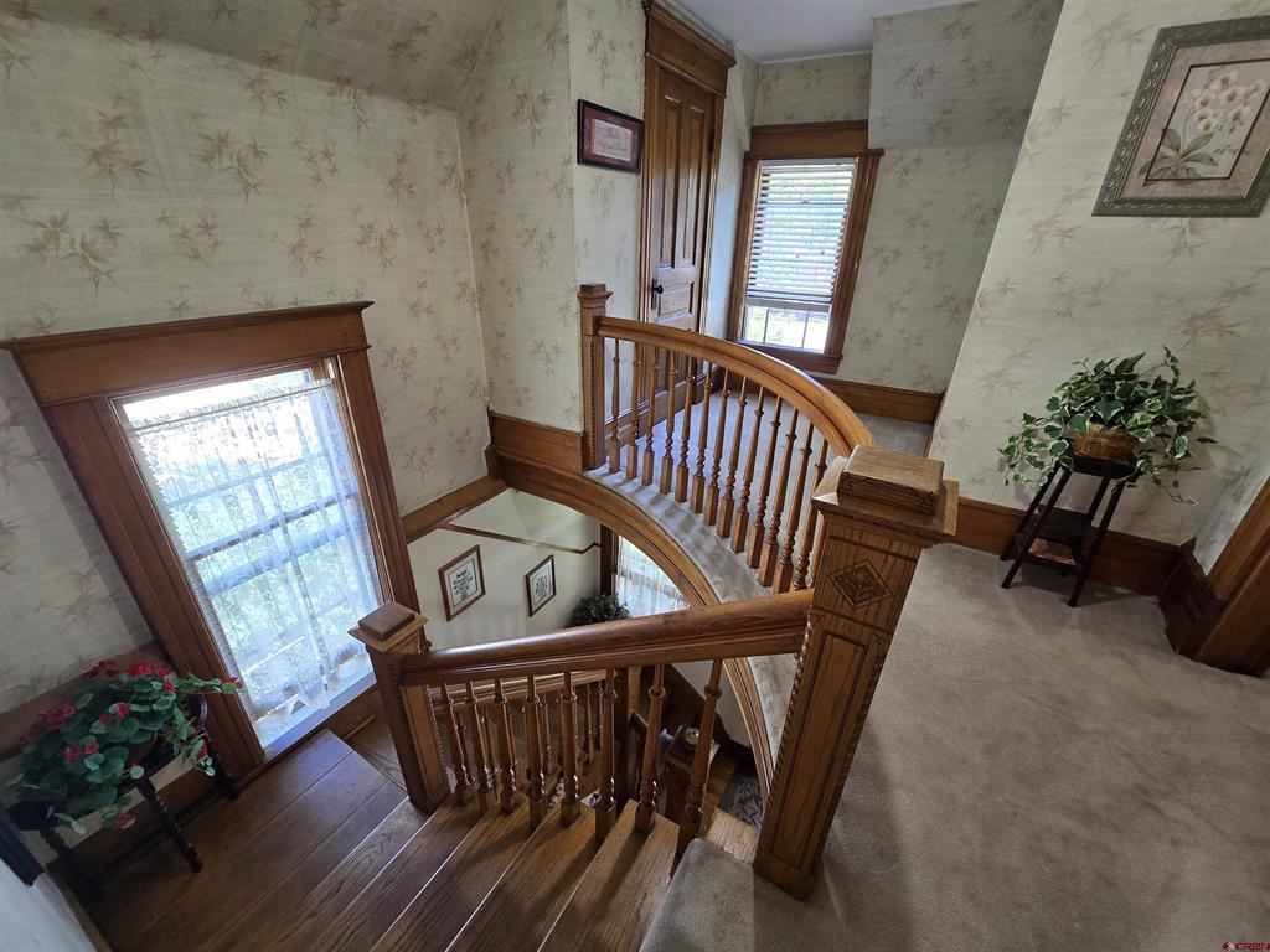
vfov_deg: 89.9
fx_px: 477
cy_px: 476
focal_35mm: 13
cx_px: 635
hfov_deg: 106.2
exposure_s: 1/60
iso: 125
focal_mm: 2.2
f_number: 2.2
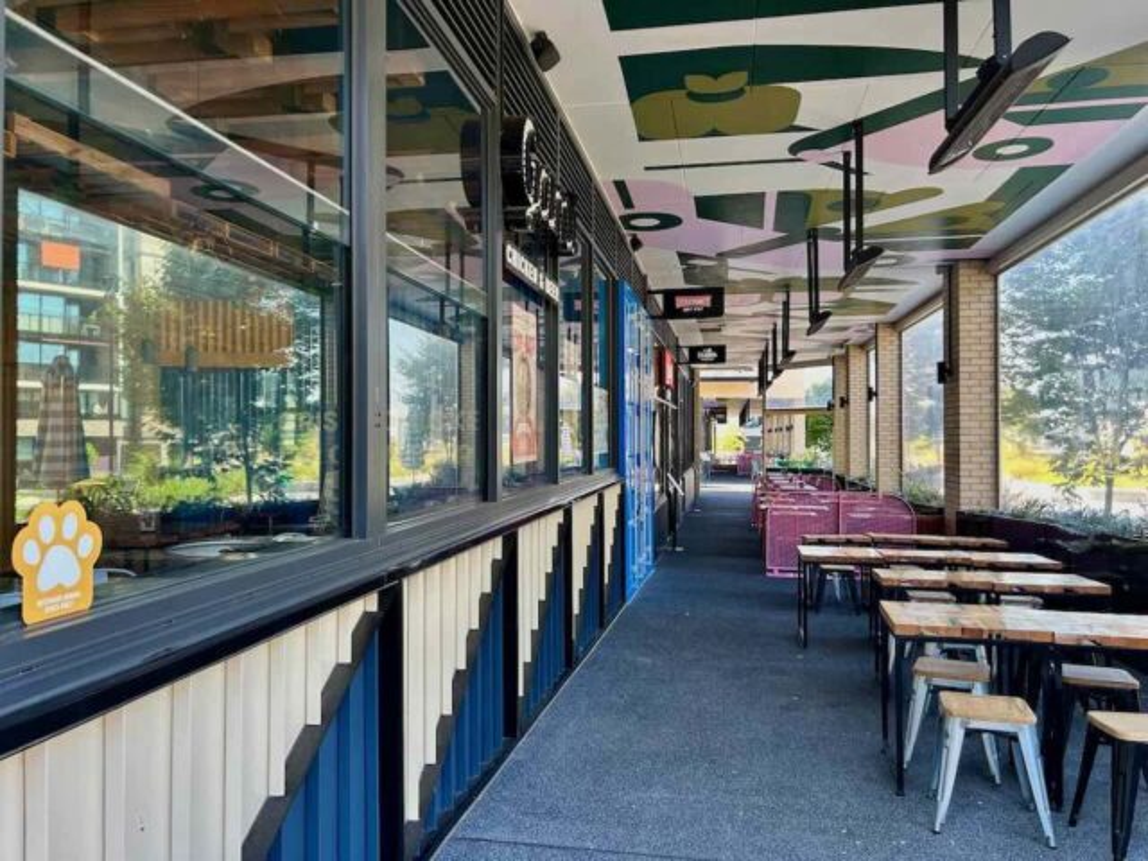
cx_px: 574
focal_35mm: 26
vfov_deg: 53.1
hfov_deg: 67.3
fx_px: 862
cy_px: 430
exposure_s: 1/121
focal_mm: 5.7
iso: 40
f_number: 1.5
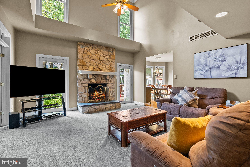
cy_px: 84
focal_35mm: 16
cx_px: 125
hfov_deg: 96.7
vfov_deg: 73.8
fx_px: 111
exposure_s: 1/20
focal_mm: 16
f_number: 8
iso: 2000
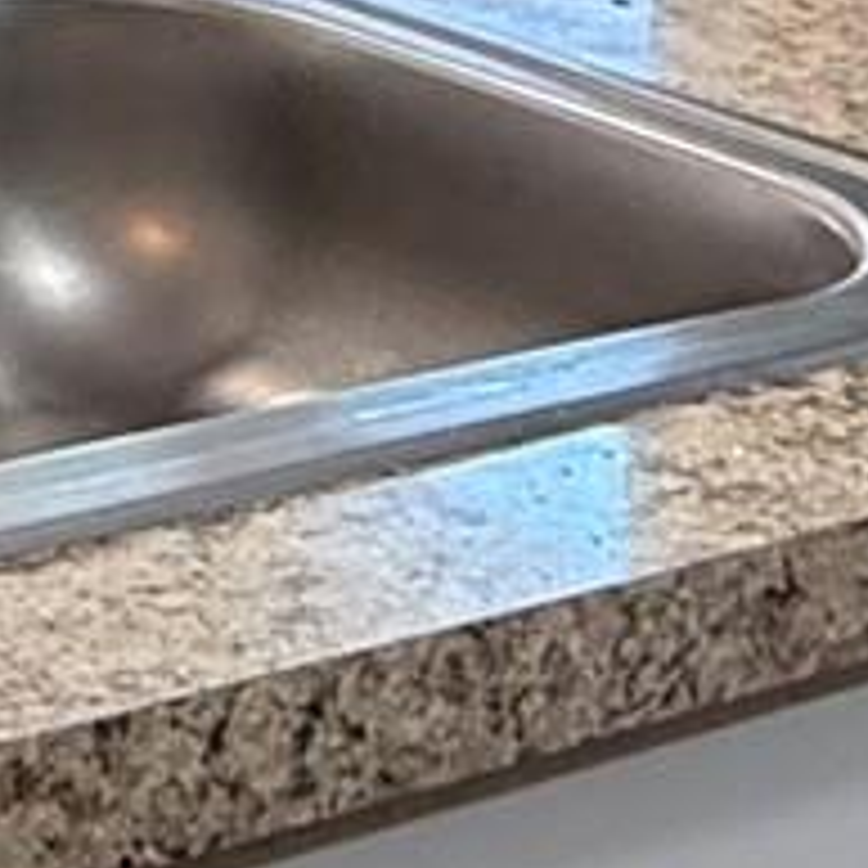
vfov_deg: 12.2
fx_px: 3716
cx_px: -522
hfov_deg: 12.5
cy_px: -729
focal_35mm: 131
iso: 250
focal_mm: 2.22
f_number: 2.2
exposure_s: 1/60
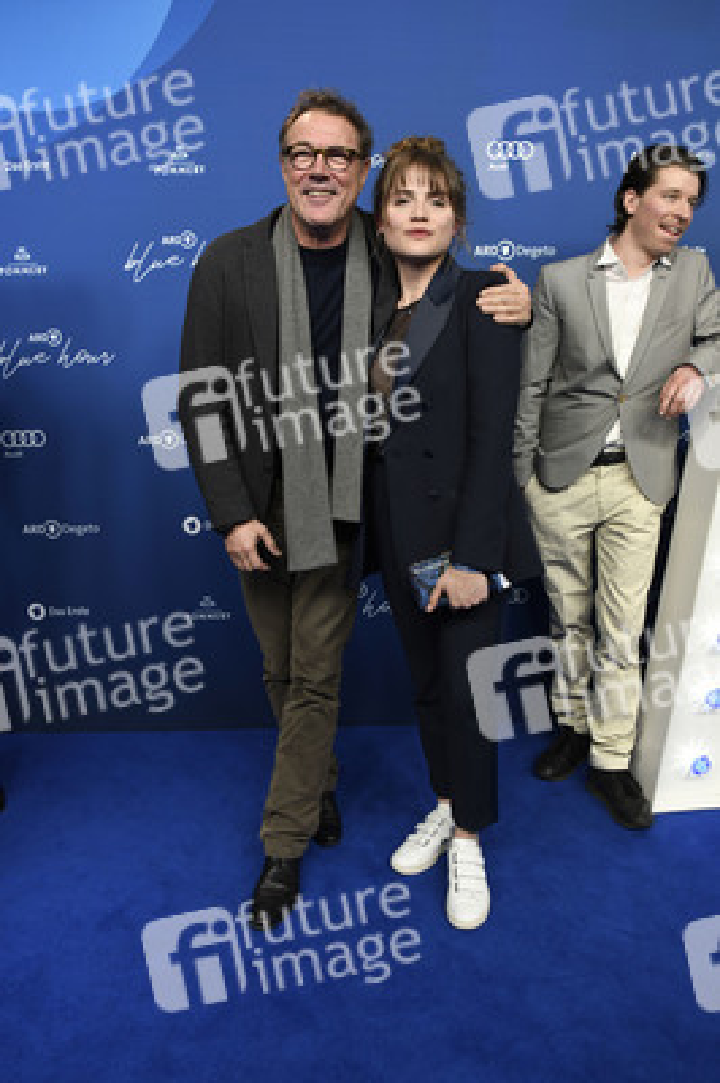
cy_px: 542
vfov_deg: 73.8
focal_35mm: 24
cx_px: 360
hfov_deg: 53.1
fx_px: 721
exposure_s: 1/250
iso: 800
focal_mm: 24
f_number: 4
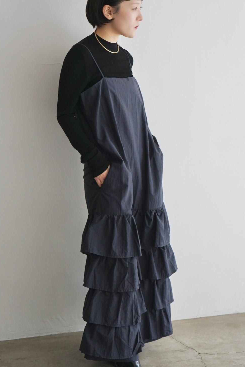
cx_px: 119
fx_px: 612
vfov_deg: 33.4
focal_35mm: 60
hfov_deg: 22.6
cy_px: 177
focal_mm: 49
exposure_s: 1/160
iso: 800
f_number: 4.5
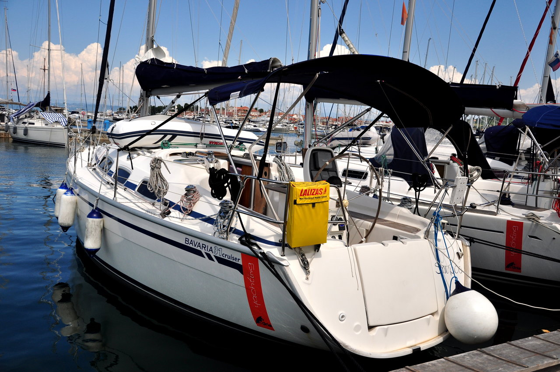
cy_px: 186
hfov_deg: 57.3
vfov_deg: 39.9
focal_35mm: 33
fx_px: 513
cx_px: 280
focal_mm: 22
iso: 250
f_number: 4
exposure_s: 1/3200
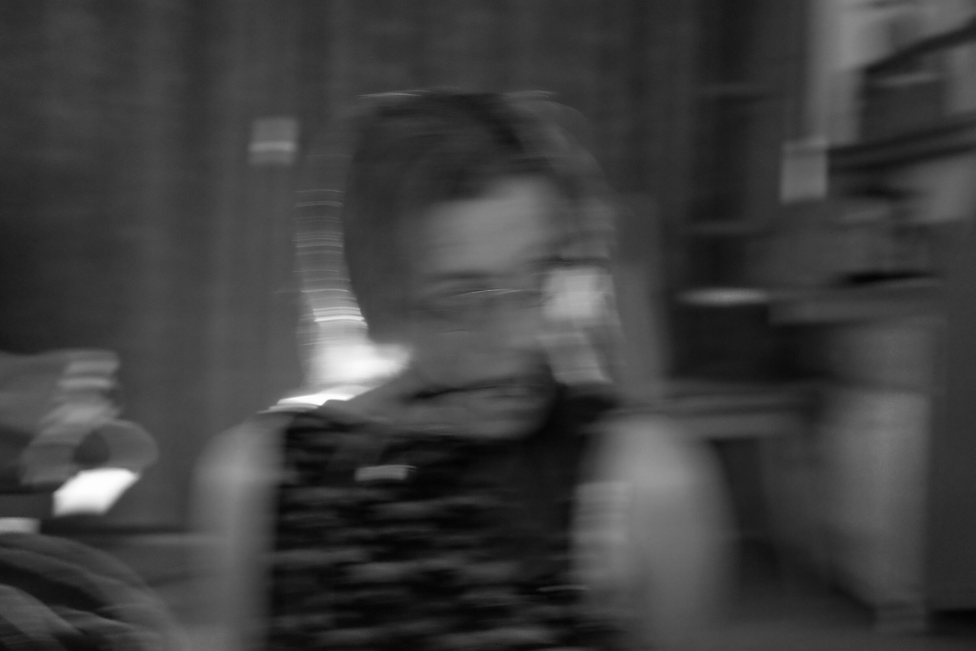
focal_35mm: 41
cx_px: 488
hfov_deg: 47.4
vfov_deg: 32.6
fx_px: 1111
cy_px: 326
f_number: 2.8
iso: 3200
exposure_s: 1/18
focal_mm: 27
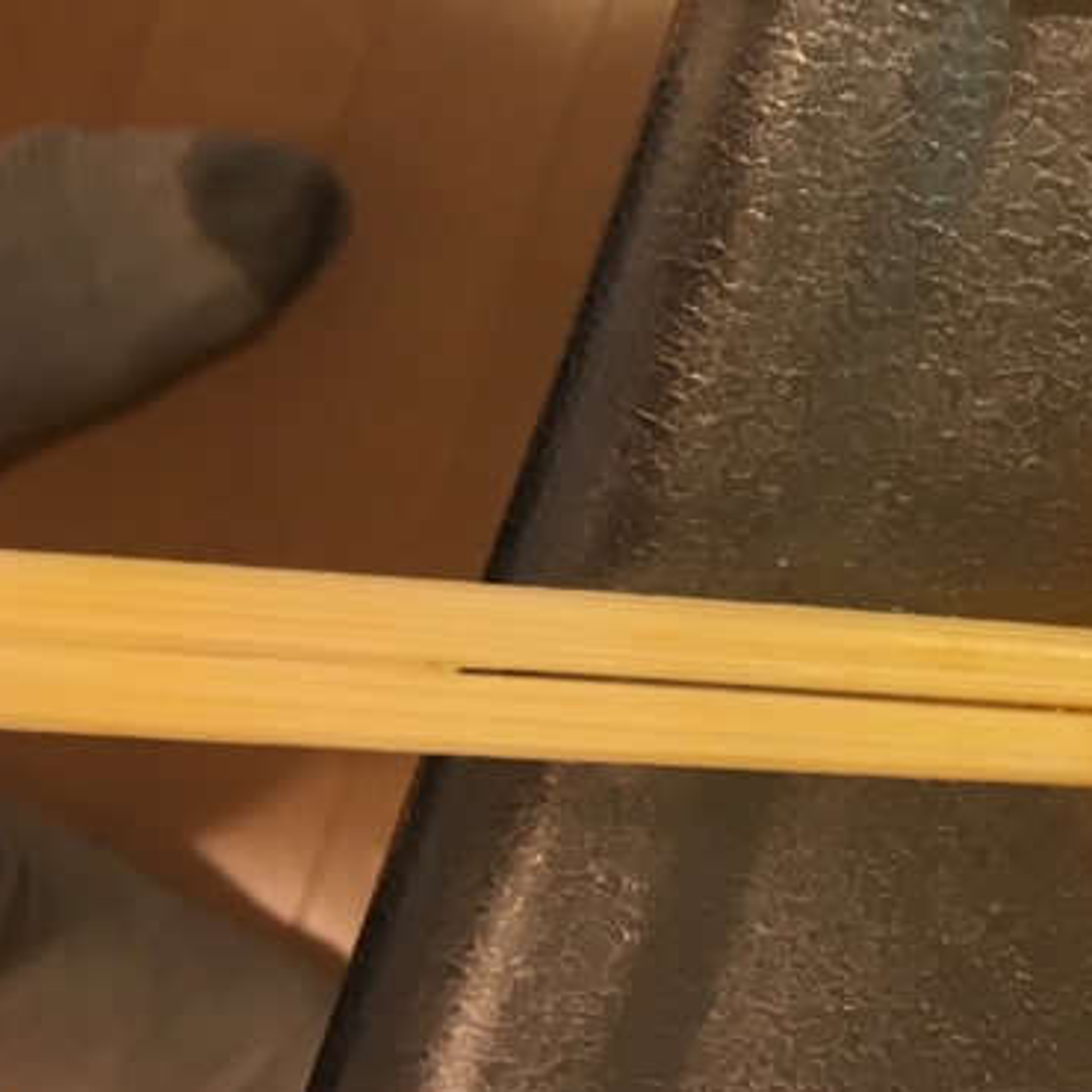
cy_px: 331
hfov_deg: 22.1
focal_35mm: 71
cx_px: 1387
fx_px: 2534
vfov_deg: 24.2
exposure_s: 1/30
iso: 64
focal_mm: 4.15
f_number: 2.2
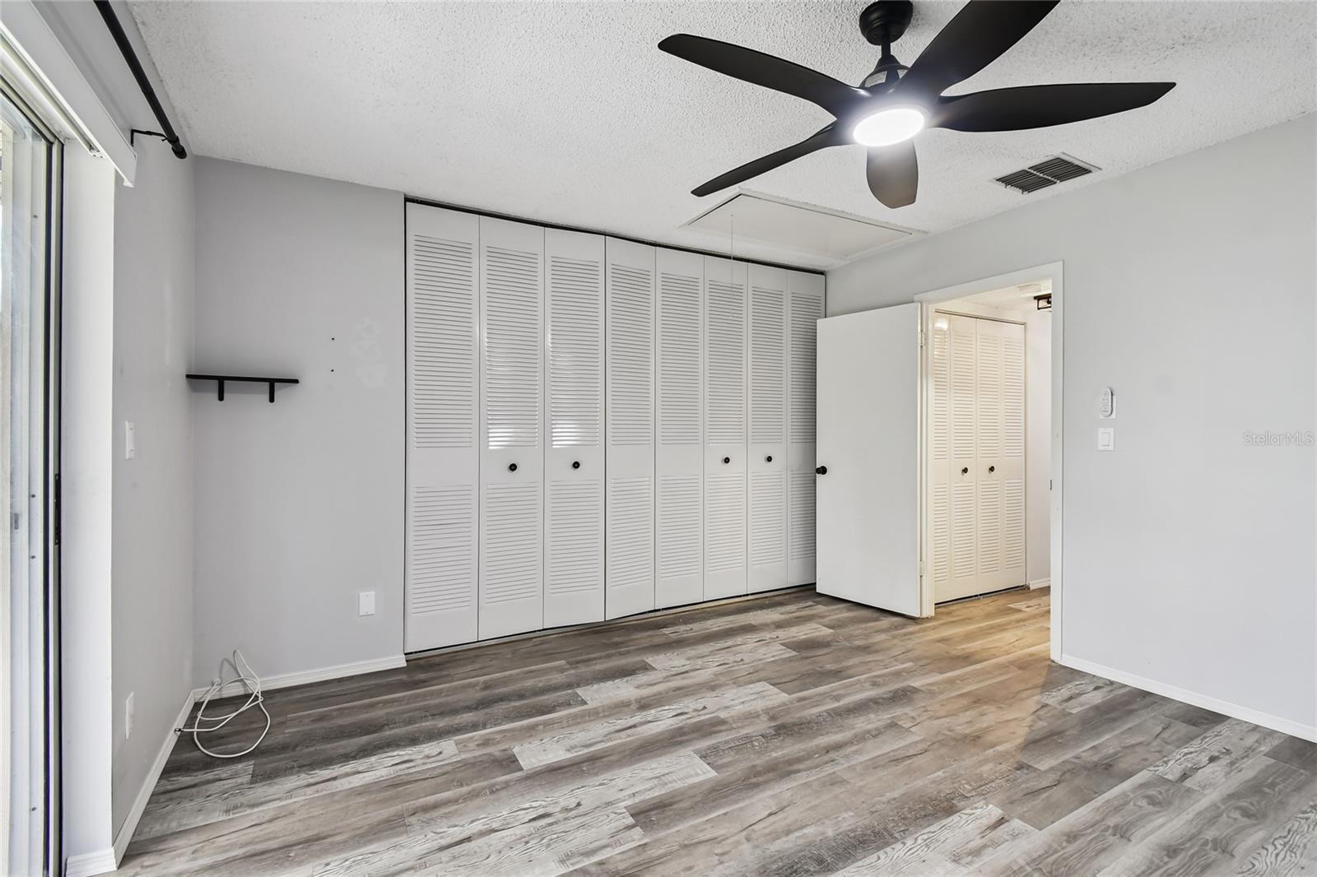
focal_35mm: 15
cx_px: 658
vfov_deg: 77.3
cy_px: 438
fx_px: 549
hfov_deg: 100.4
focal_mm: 10
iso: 100
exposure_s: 1/3.33
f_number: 7.1
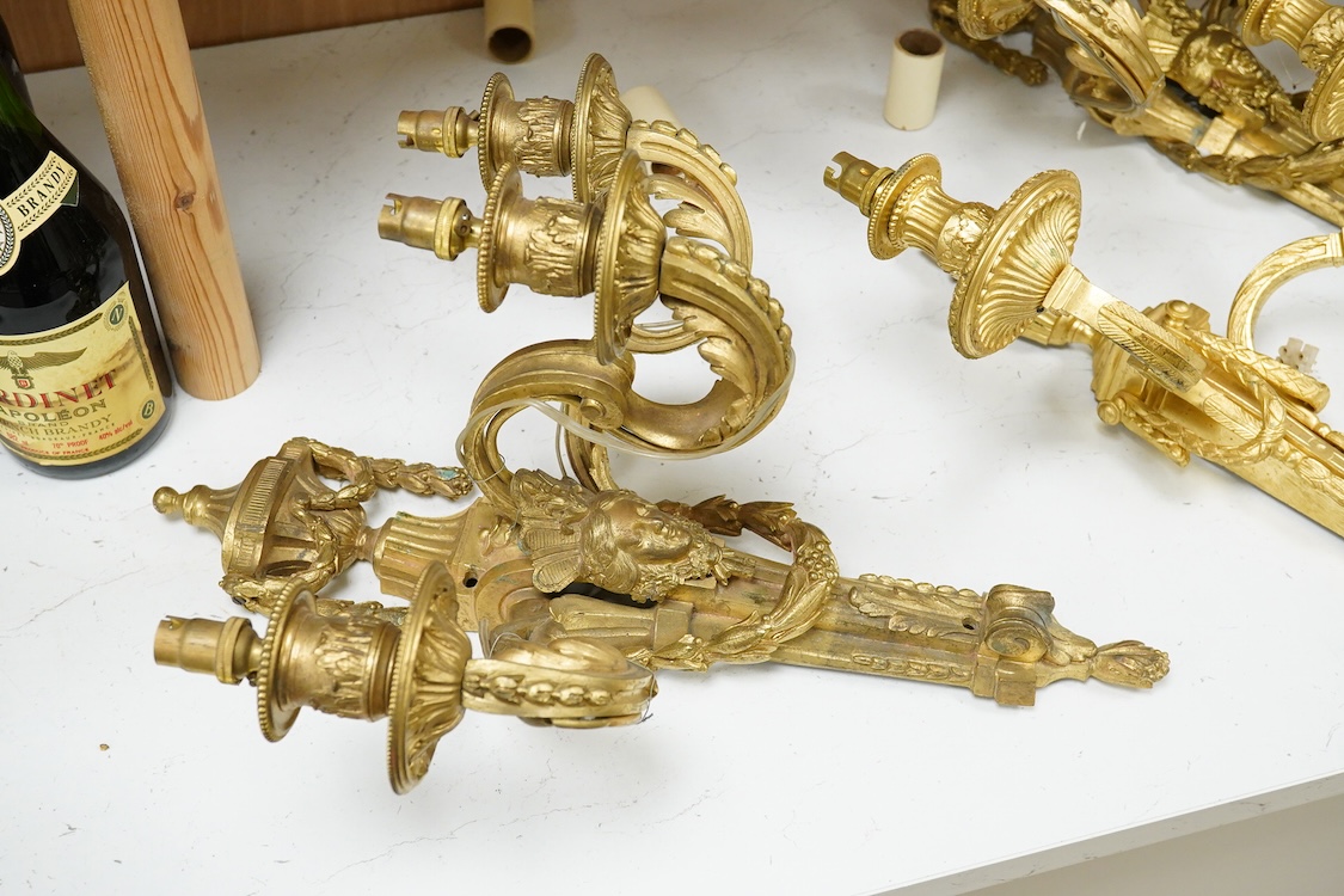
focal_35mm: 45
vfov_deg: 29.9
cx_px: 672
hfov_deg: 43.6
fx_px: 1680
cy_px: 448
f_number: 9
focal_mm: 30
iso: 2500
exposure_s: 1/160
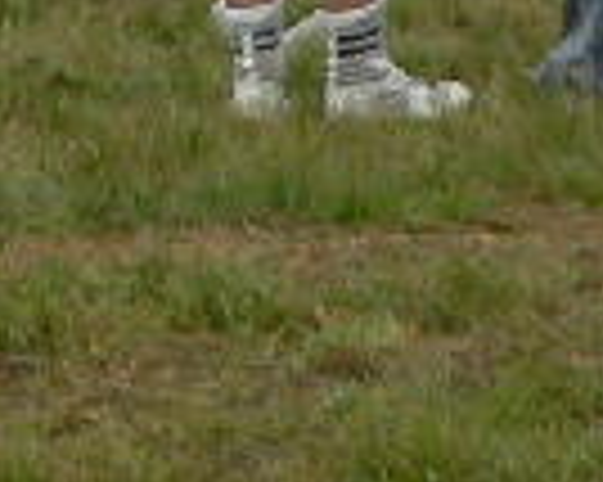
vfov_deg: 2.7
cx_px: 135
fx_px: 10005
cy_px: -946
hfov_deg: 3.5
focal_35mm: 561
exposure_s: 1/200
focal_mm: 12.5
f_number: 2.8
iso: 200
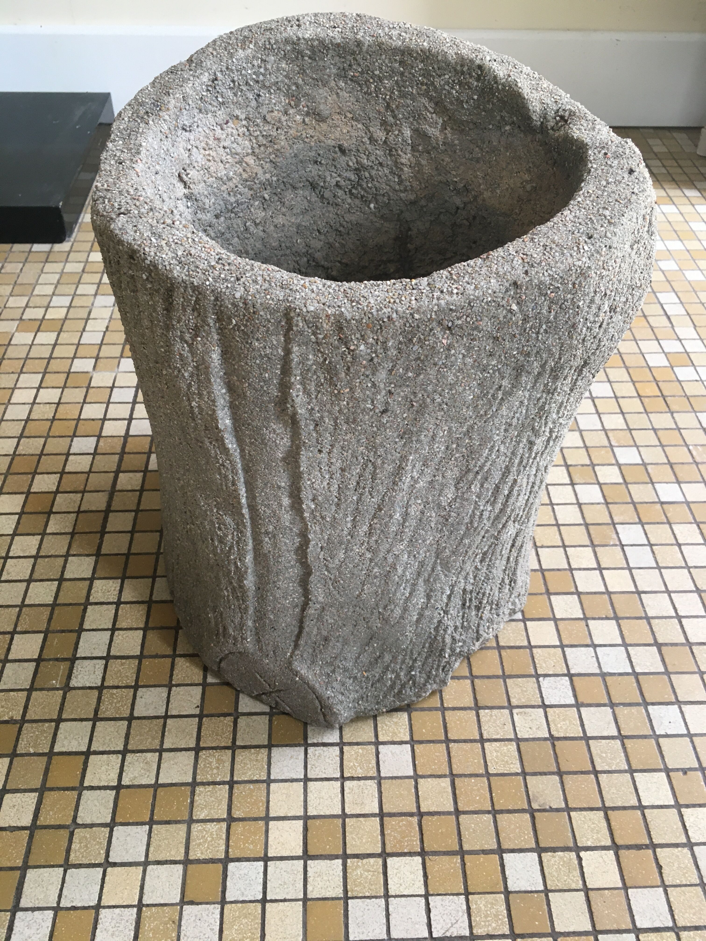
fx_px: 789
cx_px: 353
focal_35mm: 29
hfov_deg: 48.2
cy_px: 470
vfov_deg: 61.7
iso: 50
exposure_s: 1/33
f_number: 2.2
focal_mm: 4.15
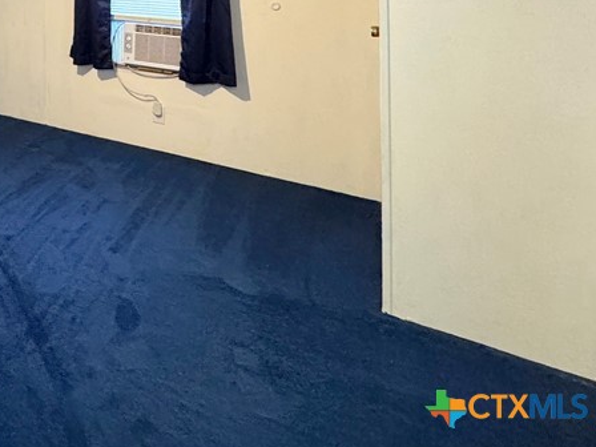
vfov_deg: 36.6
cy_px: -56
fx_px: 551
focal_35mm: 32
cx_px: -61
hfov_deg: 43.7
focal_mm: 2.22
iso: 500
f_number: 2.2
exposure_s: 1/60
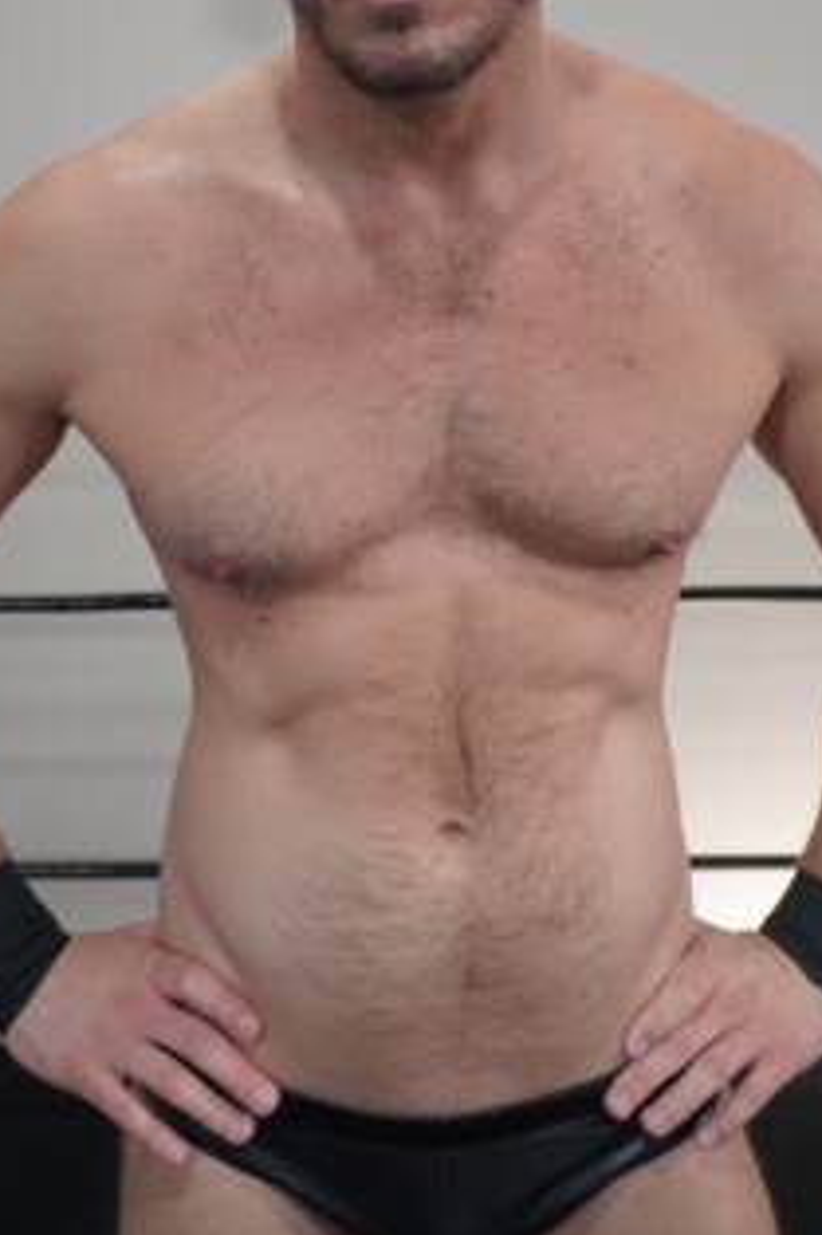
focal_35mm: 43
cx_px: 360
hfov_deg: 31.1
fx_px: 1474
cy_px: 472
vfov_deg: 45.1
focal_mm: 18
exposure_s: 1/160
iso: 2000
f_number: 4
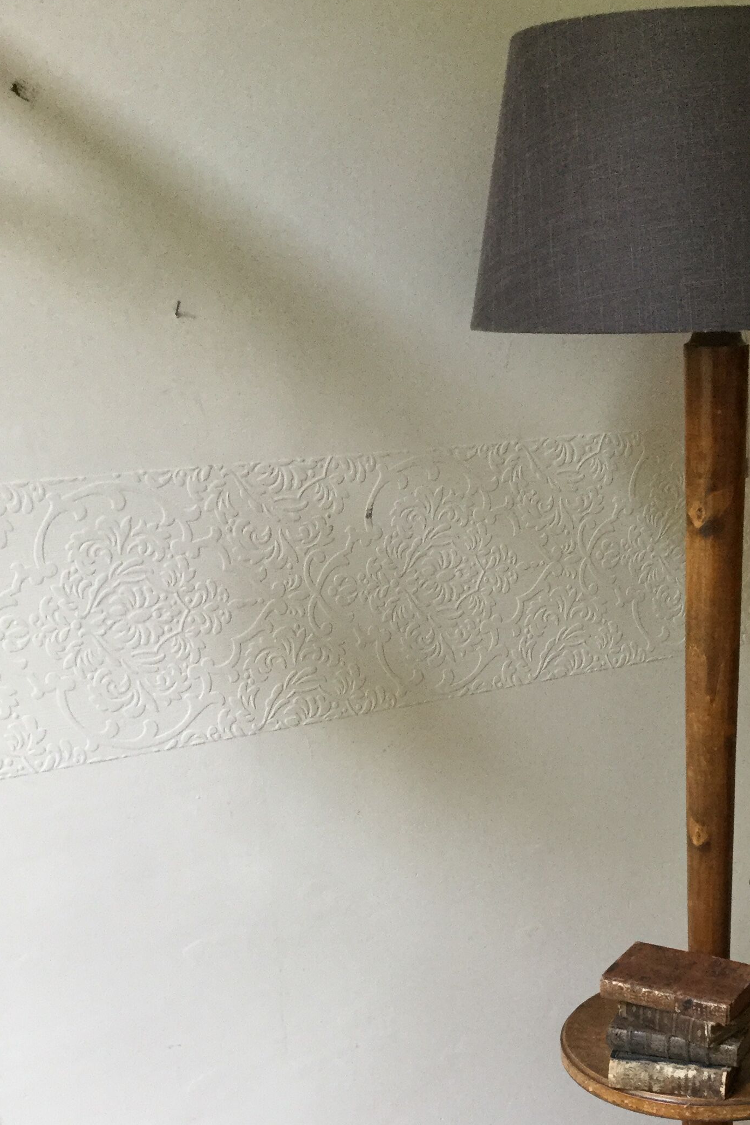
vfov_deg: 38.0
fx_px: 1593
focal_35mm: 51
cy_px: 830
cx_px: 665
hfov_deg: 25.7
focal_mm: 3.3
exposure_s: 1/33
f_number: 2.4
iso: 125
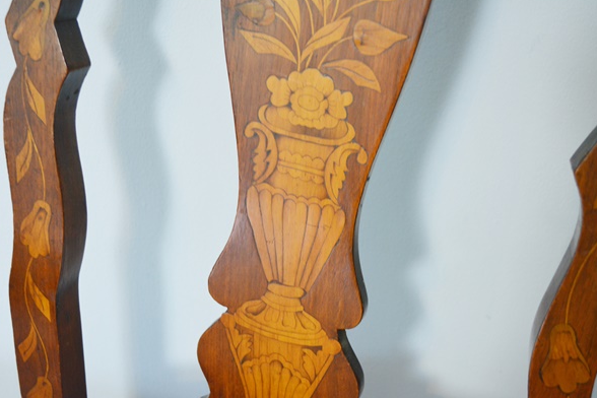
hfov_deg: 40.3
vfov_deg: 27.5
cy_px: 196
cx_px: 304
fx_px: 813
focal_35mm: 49
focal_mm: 32
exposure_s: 1/30
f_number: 4.8
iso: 1100
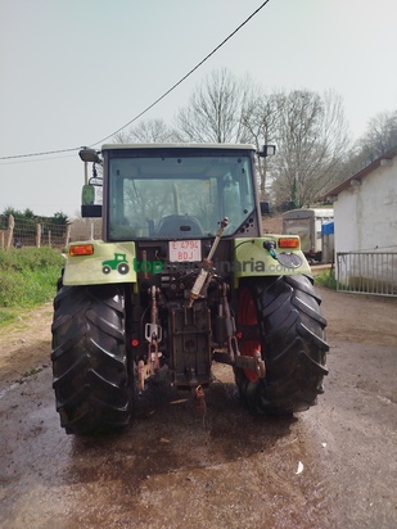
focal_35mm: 24
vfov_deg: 71.6
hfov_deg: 56.8
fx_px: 367
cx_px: 198
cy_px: 264
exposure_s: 1/1093
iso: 50
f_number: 1.7
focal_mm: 5.31
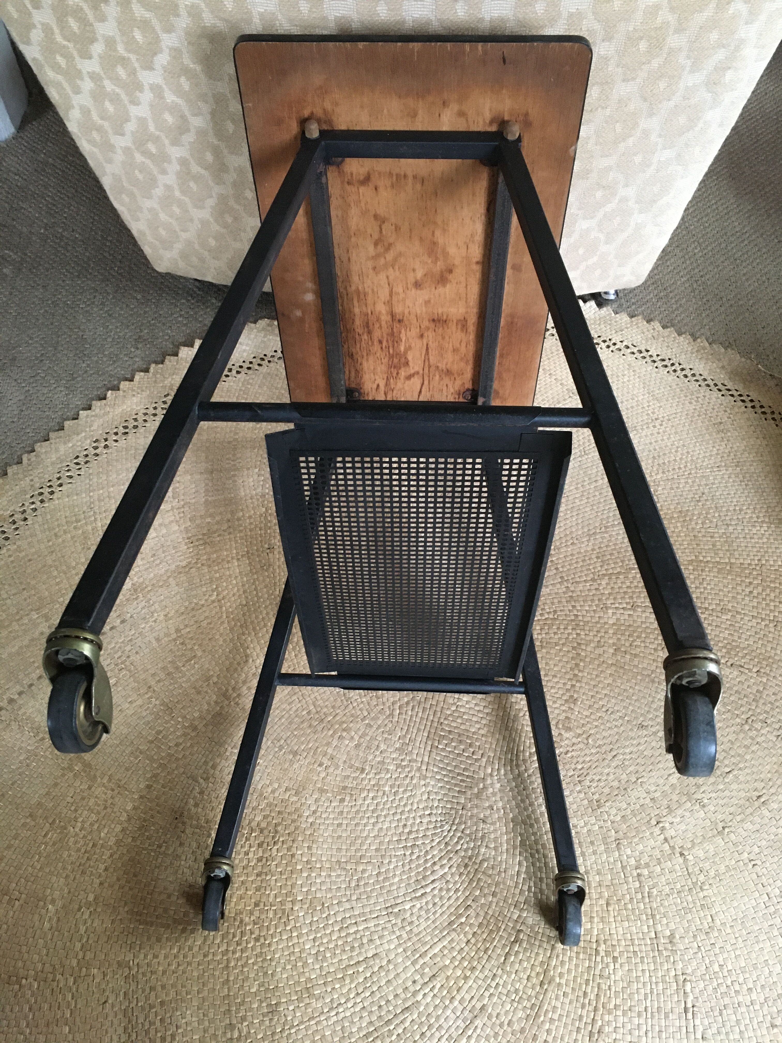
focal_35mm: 29
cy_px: 522
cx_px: 391
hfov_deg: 48.2
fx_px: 874
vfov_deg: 61.7
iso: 200
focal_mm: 4.15
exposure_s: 1/25
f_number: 2.2
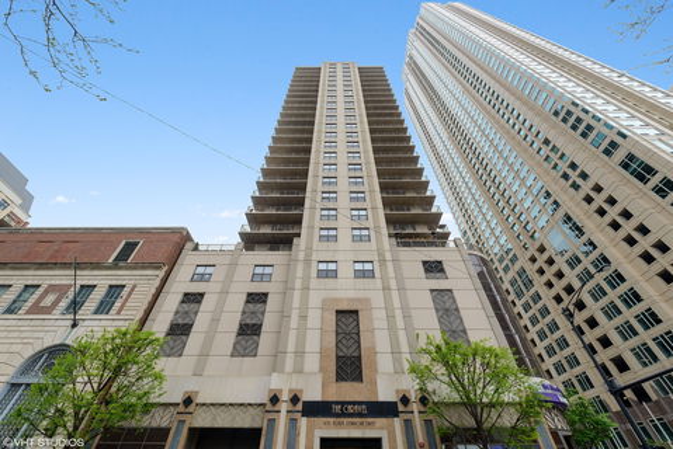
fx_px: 281
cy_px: 224
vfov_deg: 77.4
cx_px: 336
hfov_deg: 100.4
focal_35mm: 15
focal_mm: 15
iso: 100
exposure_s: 1/80
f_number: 8
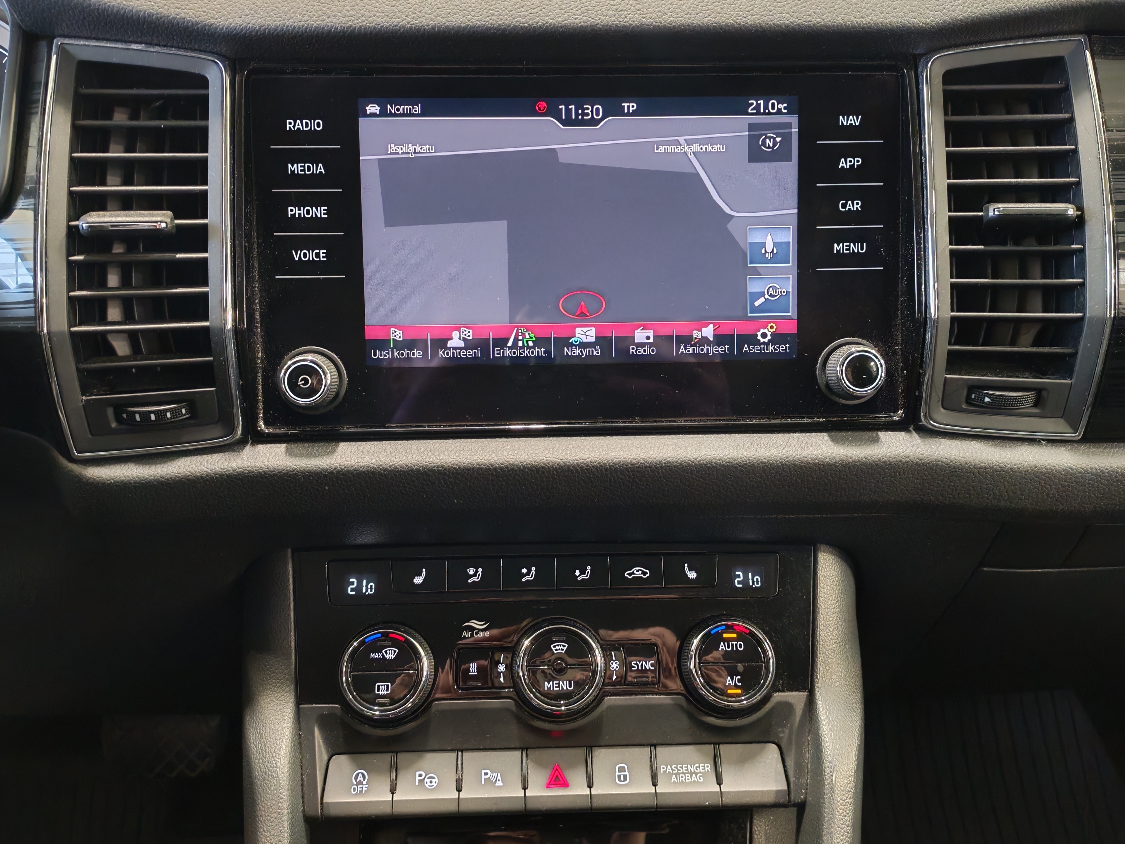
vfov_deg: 45.4
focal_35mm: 31
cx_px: 562
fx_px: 1007
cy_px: 422
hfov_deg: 58.4
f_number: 1.9
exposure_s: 1/33
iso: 2500
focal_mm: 6.12
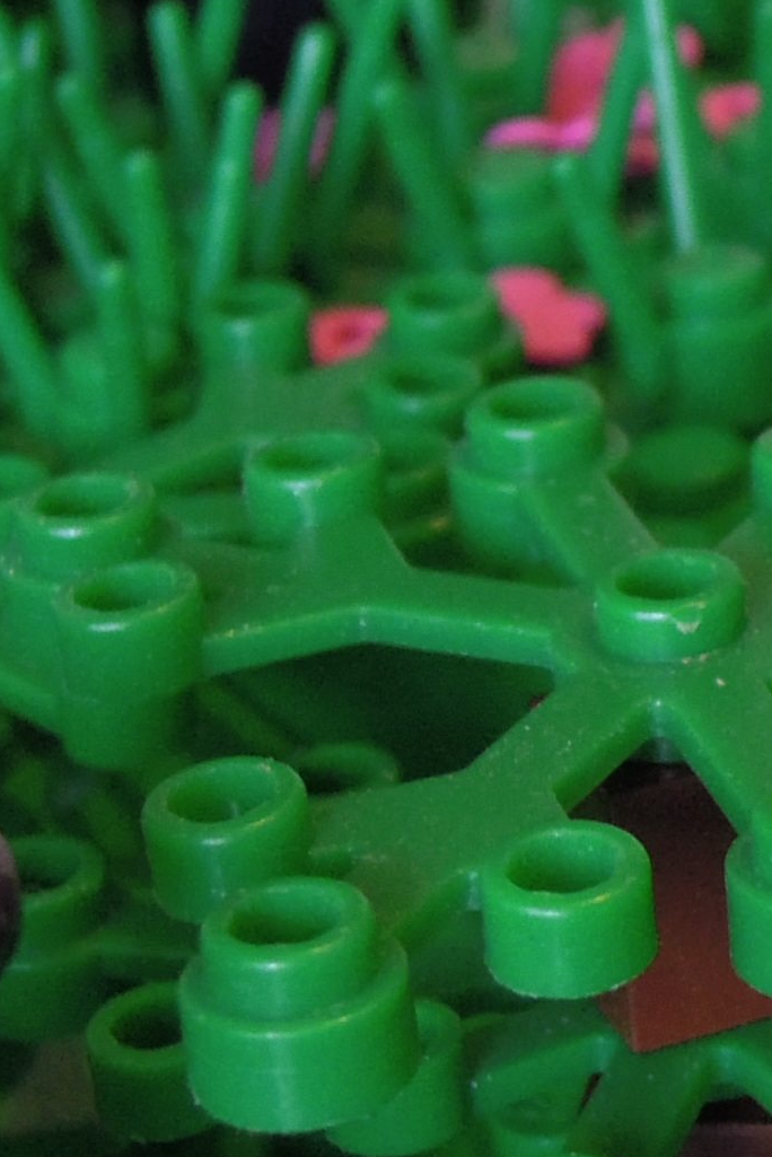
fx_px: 4789
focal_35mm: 149
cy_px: 253
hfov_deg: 9.0
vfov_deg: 13.7
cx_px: 1062
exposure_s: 1/25
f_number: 3.5
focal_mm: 8.1
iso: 400
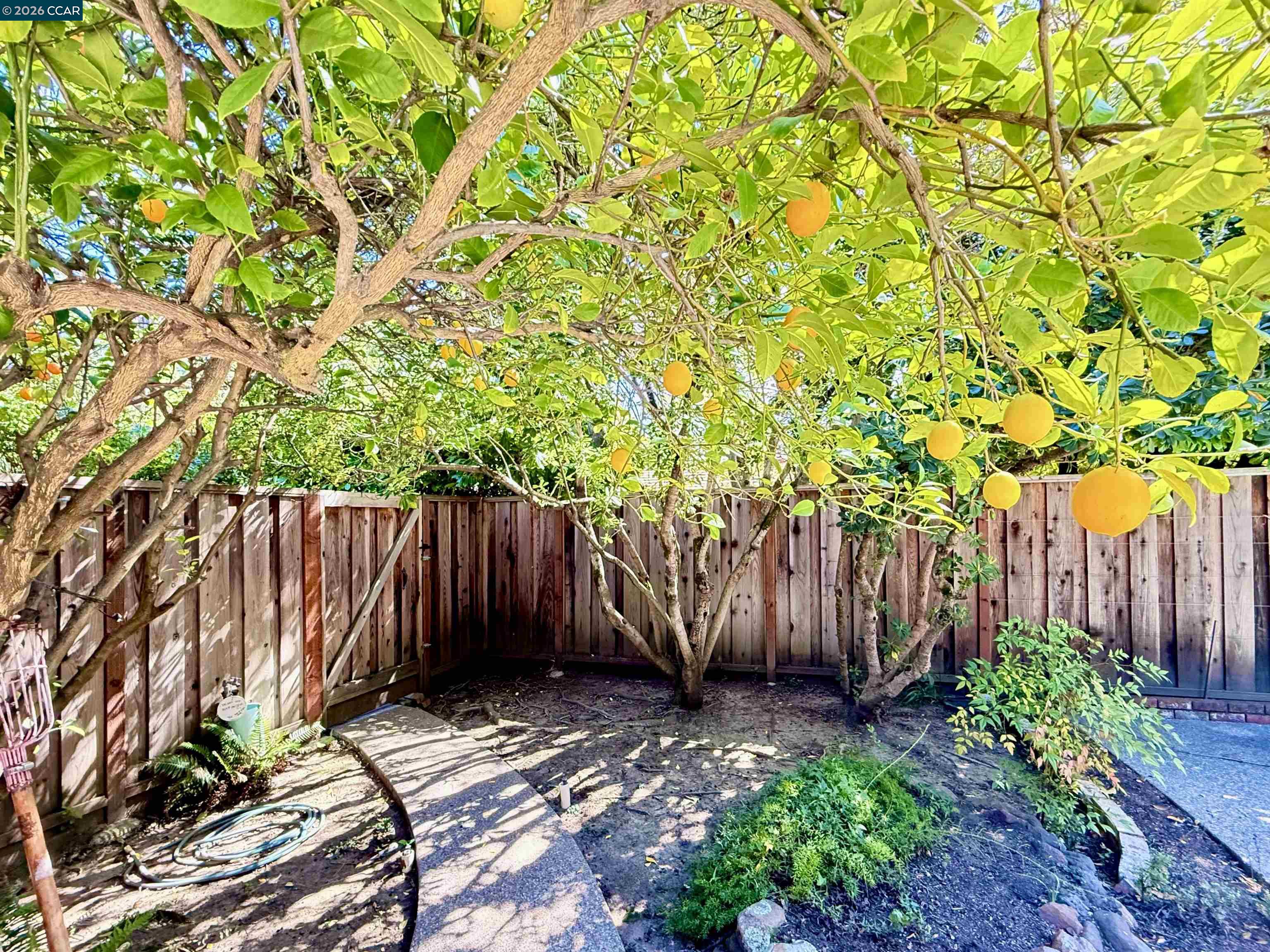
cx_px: 635
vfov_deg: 85.7
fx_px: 514
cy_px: 476
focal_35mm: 14
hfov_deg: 102.1
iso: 320
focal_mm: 2.22
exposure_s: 1/95
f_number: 2.2
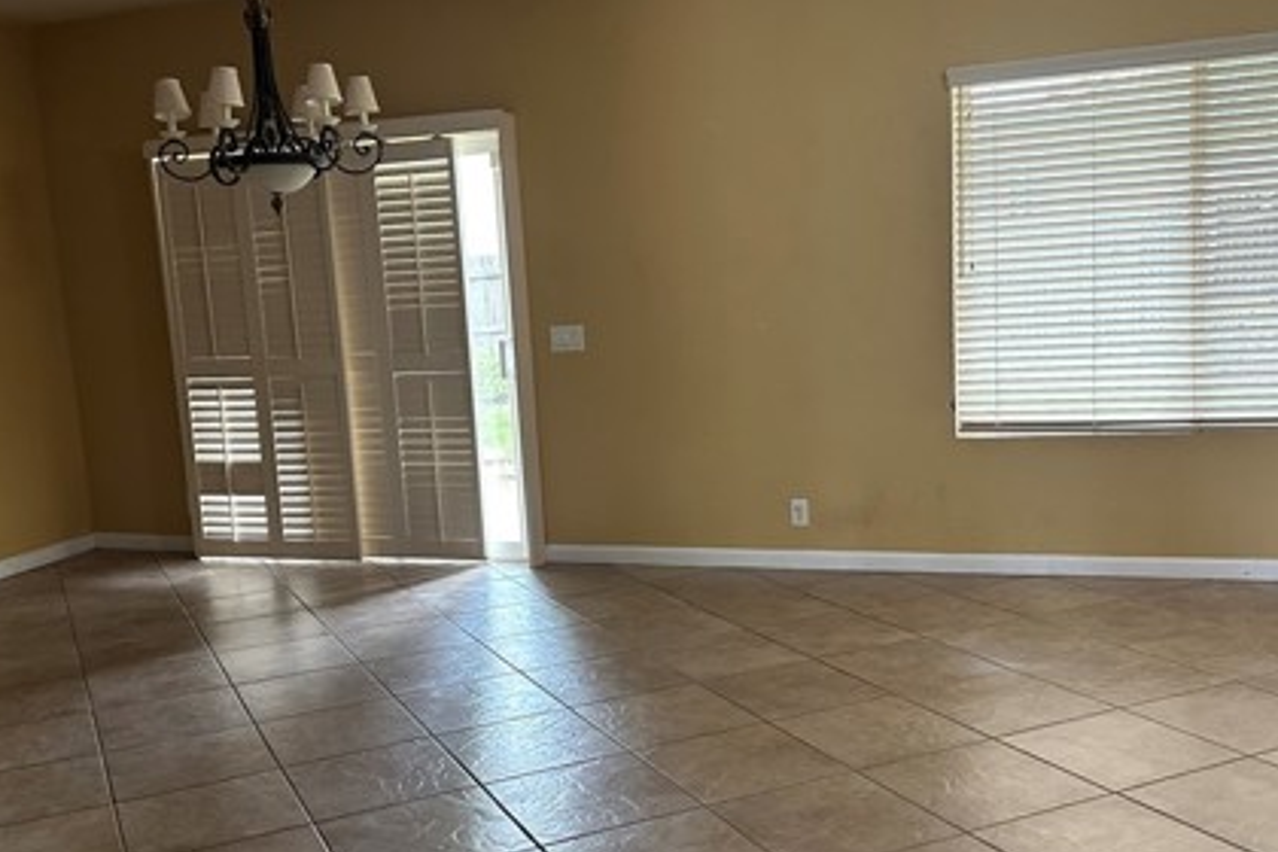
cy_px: 481
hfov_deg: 50.7
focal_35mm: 38
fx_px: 1349
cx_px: 606
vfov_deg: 35.0
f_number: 1.78
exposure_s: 1/60
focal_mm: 6.86
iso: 400
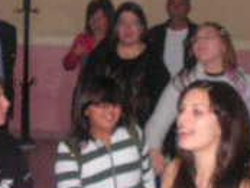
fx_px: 961
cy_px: 64
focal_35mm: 133
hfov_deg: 14.8
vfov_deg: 11.2
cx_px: 175
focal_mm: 6
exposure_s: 1/40
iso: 200
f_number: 3.2
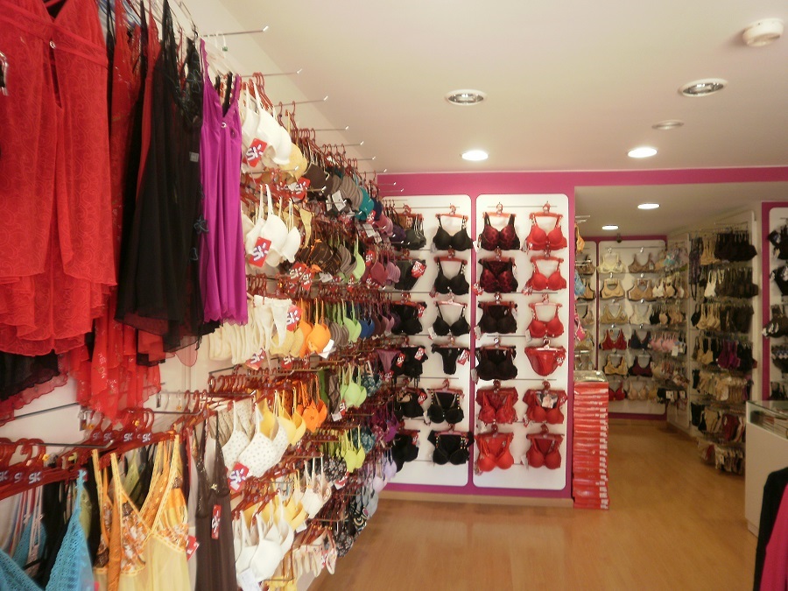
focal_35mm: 26
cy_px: 296
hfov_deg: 67.3
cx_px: 394
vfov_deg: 53.1
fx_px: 592
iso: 100
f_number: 2.6
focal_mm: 4.65
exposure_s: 1/25
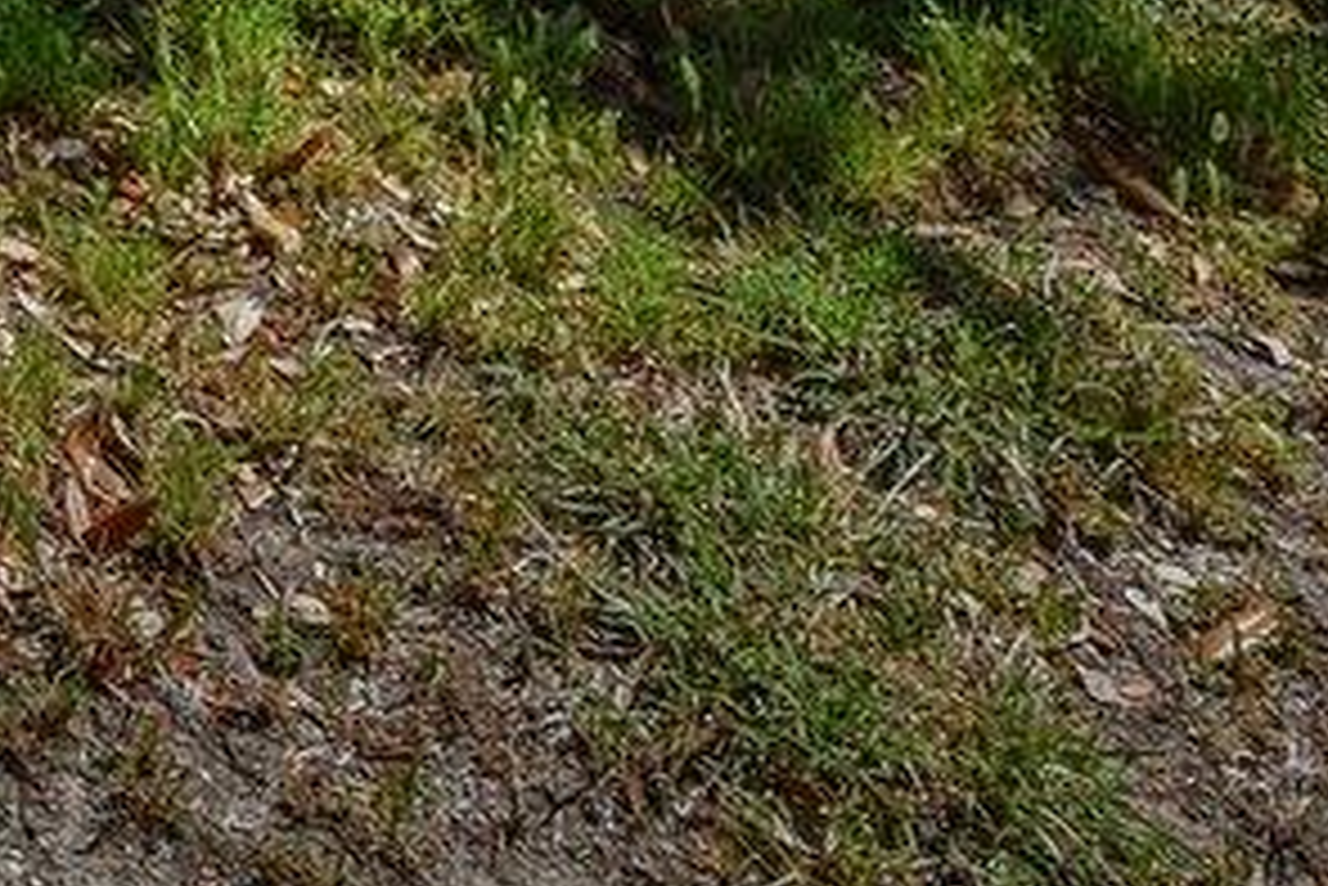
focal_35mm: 104
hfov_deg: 14.7
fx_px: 3838
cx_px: -1589
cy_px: -1815
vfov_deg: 9.8
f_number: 8
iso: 100
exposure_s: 1/250
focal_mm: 15
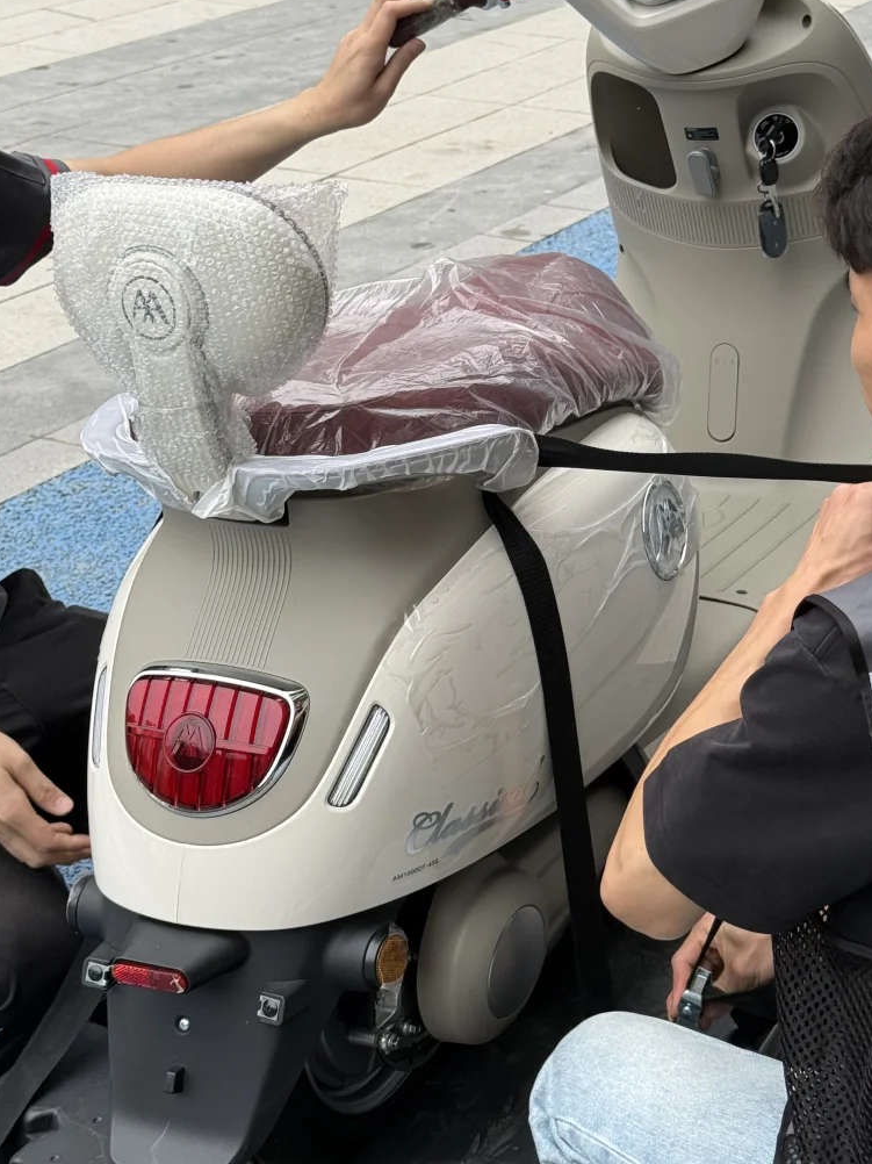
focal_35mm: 69
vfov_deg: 28.2
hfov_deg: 21.2
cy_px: 523
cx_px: 604
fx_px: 2319
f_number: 1.78
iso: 64
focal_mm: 6.76
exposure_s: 1/288
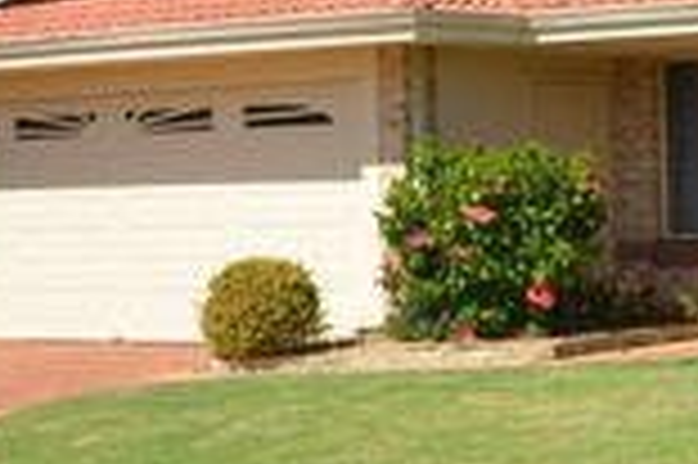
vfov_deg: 12.5
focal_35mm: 109
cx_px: 851
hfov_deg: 17.8
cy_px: 250
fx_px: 2111
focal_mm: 24
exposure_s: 1/250
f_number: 8
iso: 100
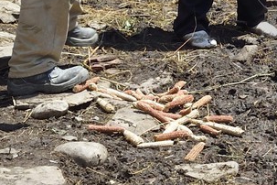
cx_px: 554
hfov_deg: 12.3
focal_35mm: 148
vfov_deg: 8.7
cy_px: -205
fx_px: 1139
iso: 200
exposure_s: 1/200
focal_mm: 28
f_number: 11
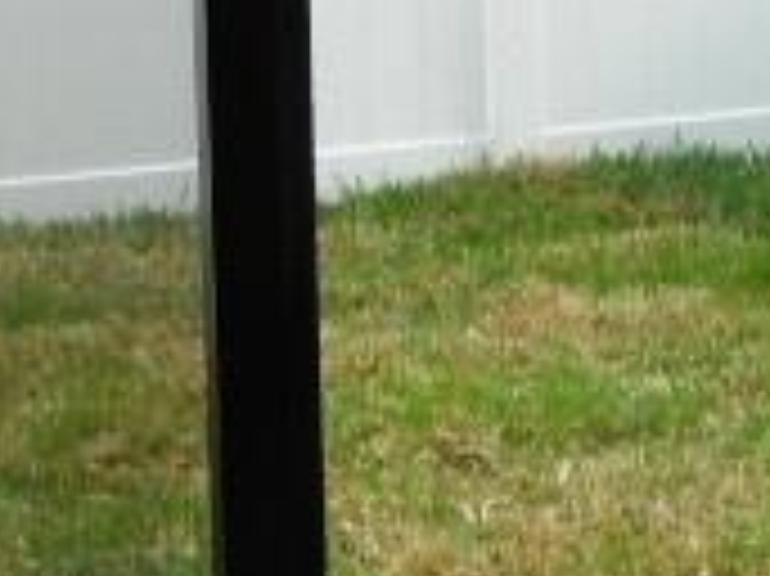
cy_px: -76
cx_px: 671
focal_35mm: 168
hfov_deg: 11.7
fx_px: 3734
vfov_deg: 8.7
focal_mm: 5
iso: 125
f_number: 2.7
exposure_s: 1/250
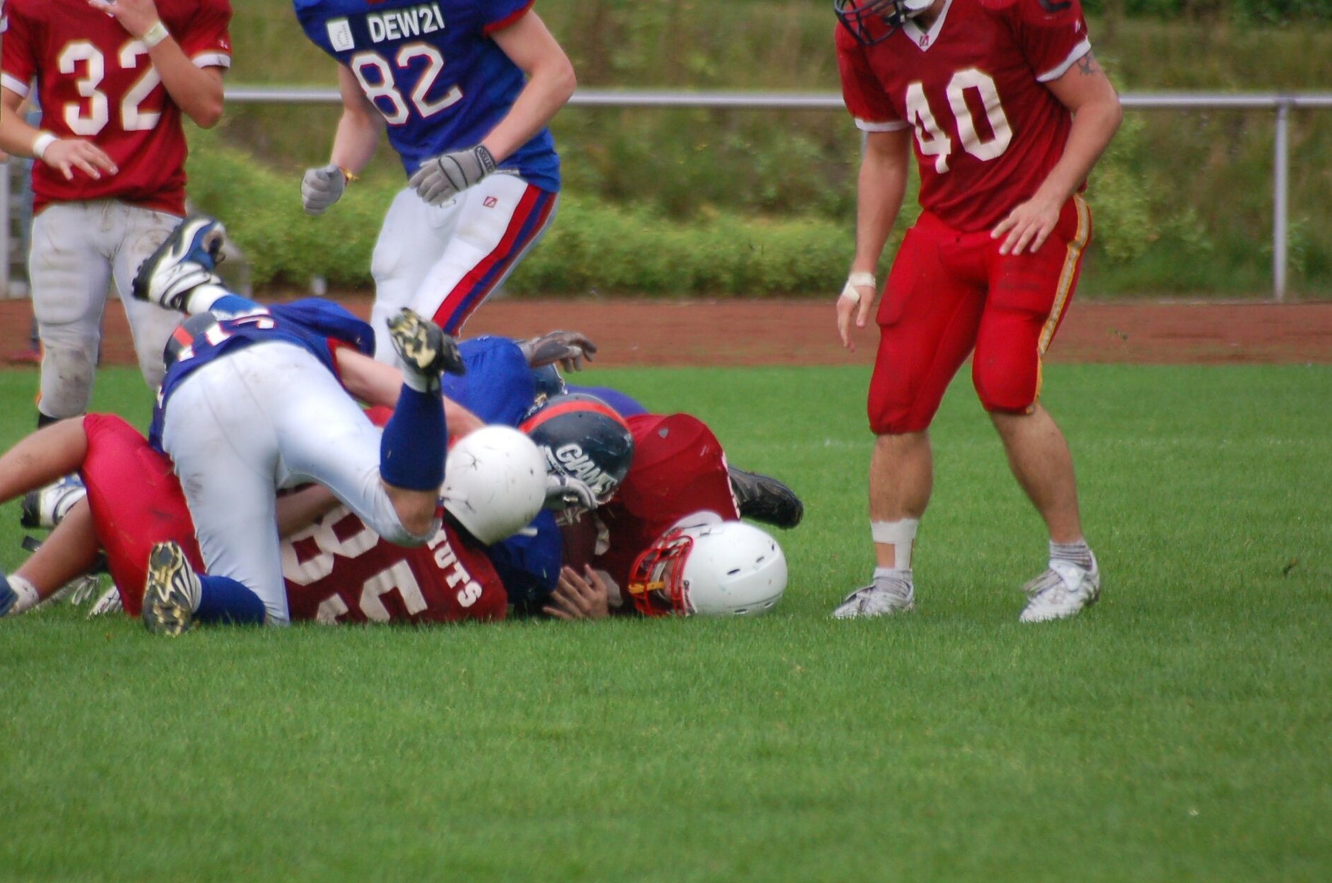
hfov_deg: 3.9
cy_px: 444
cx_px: 568
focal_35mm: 524
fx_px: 19352
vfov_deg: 2.6
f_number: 5.6
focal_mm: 300
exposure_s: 1/320
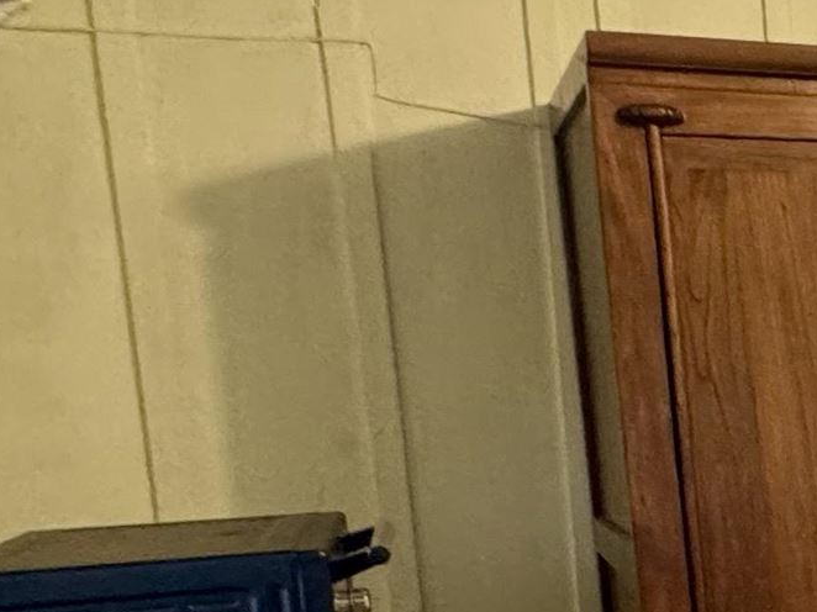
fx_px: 1534
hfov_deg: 20.9
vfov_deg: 22.2
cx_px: 1454
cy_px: 522
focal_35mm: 65
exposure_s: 1/60
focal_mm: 2.22
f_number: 2.2
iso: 320
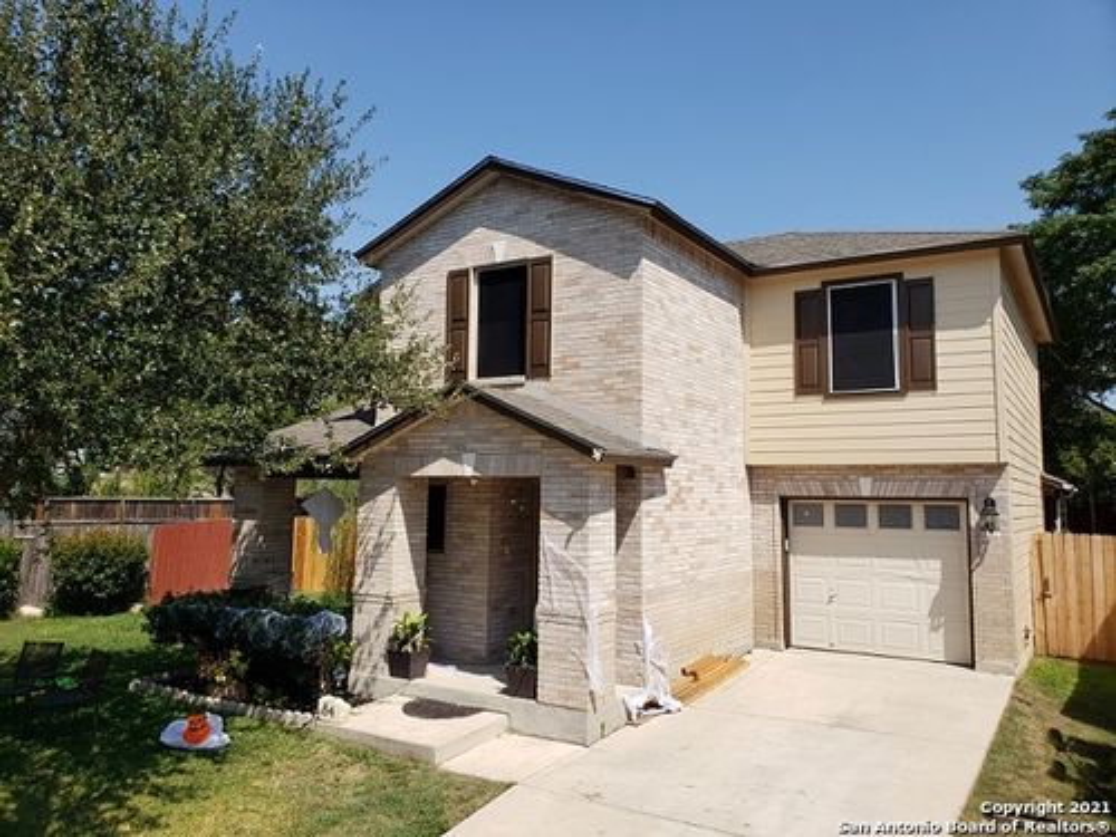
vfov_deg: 53.1
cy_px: 418
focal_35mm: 26
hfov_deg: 67.3
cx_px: 558
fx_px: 838
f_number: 2.4
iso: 50
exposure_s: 1/1606
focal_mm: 4.3
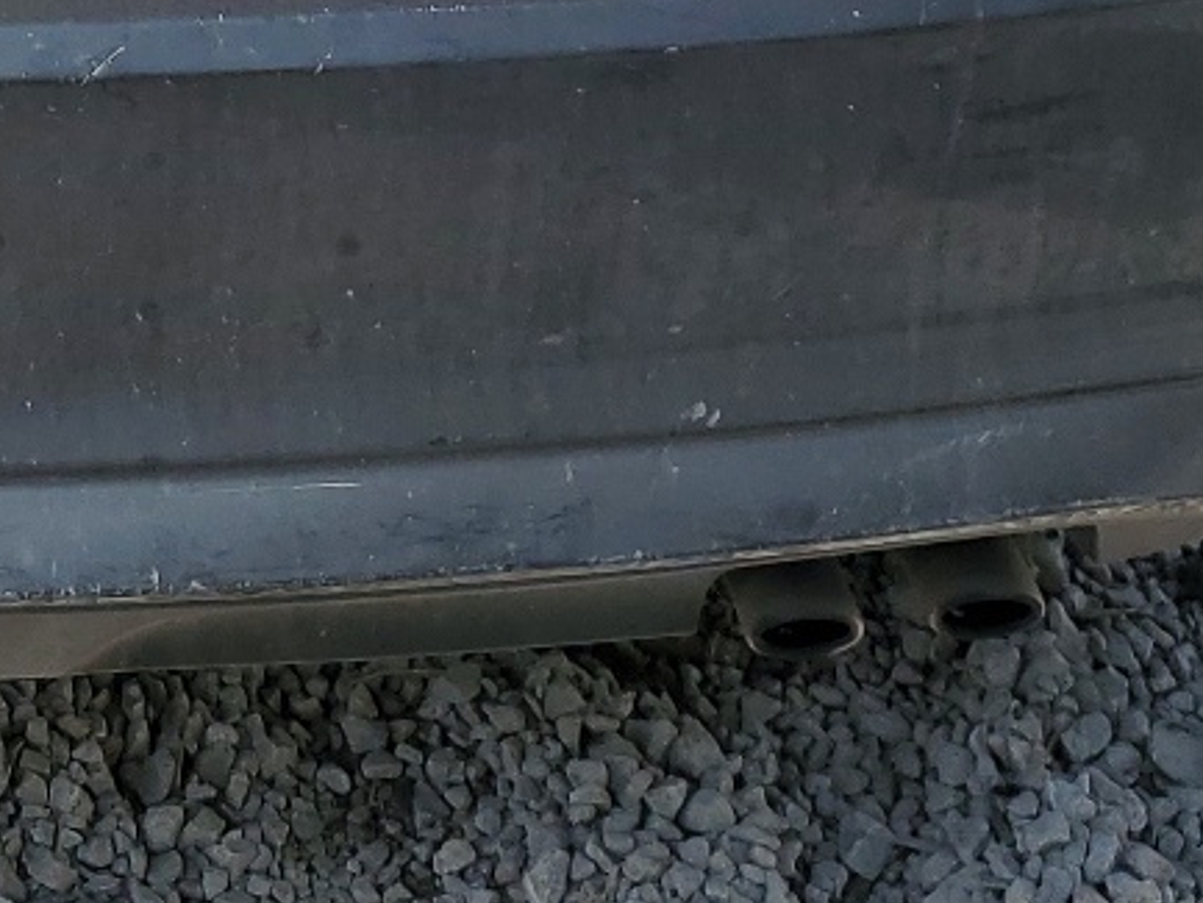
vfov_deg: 14.5
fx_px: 3337
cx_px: -64
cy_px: -406
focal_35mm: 96
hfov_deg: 19.7
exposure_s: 1/2000
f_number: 1.5
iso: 50
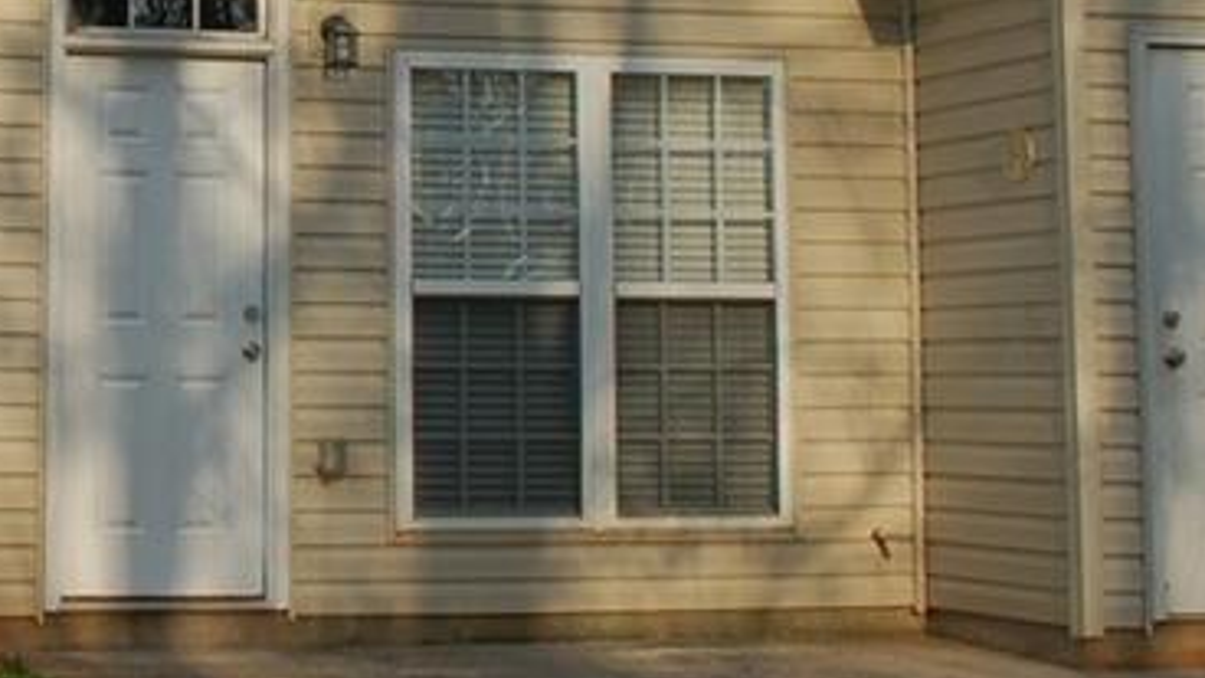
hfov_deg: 20.8
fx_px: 3210
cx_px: 134
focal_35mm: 100
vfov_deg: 11.8
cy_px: -121
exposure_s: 1/320
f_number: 9
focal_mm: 23
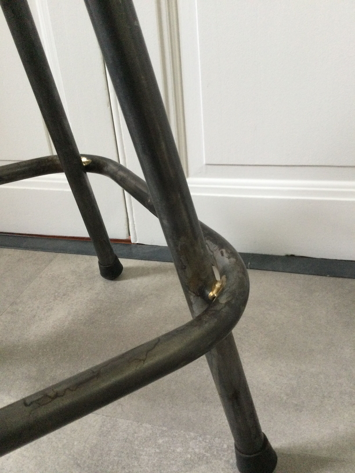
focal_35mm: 31
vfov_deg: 58.4
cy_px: 236
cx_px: 178
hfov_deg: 45.4
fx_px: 424
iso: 250
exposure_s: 1/33
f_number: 2.4
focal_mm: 3.3
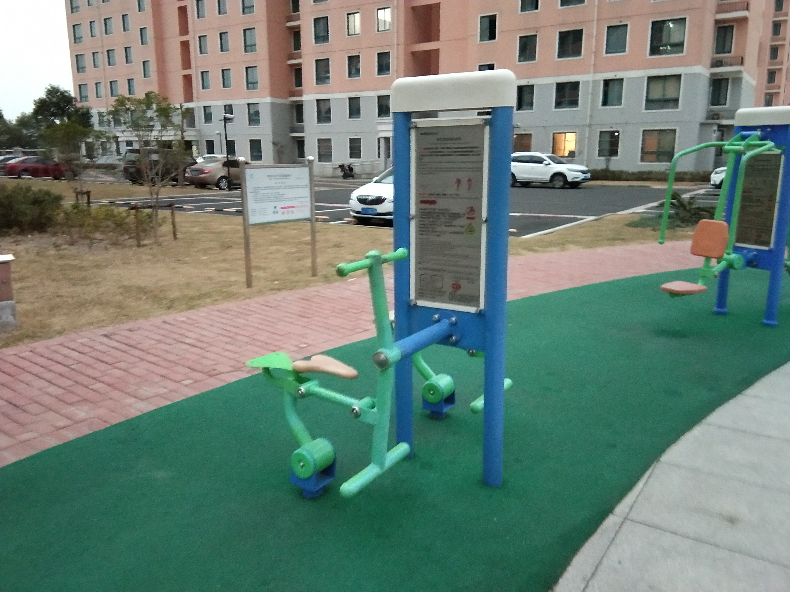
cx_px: 395
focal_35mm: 31
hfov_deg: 58.4
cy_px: 296
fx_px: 707
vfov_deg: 45.4
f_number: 2.2
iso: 1000
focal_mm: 3.69
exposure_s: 1/16.7
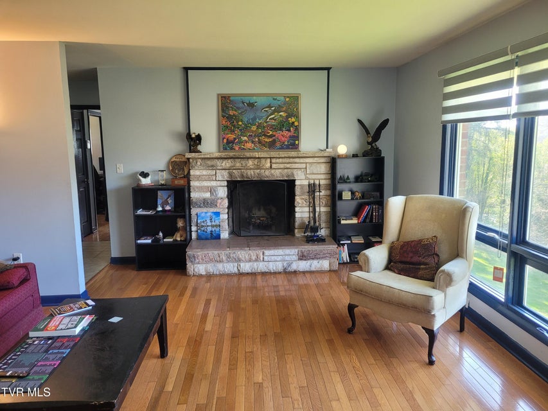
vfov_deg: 53.1
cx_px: 274
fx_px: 412
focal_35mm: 26
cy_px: 206
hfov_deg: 67.3
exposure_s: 1/120
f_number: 1.8
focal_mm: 5.4
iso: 200
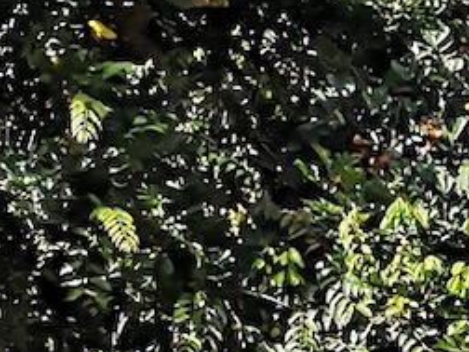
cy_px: 914
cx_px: 1204
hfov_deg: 8.6
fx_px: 2791
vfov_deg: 6.7
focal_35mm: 206
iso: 50
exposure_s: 3
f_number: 1.8
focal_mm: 3.95
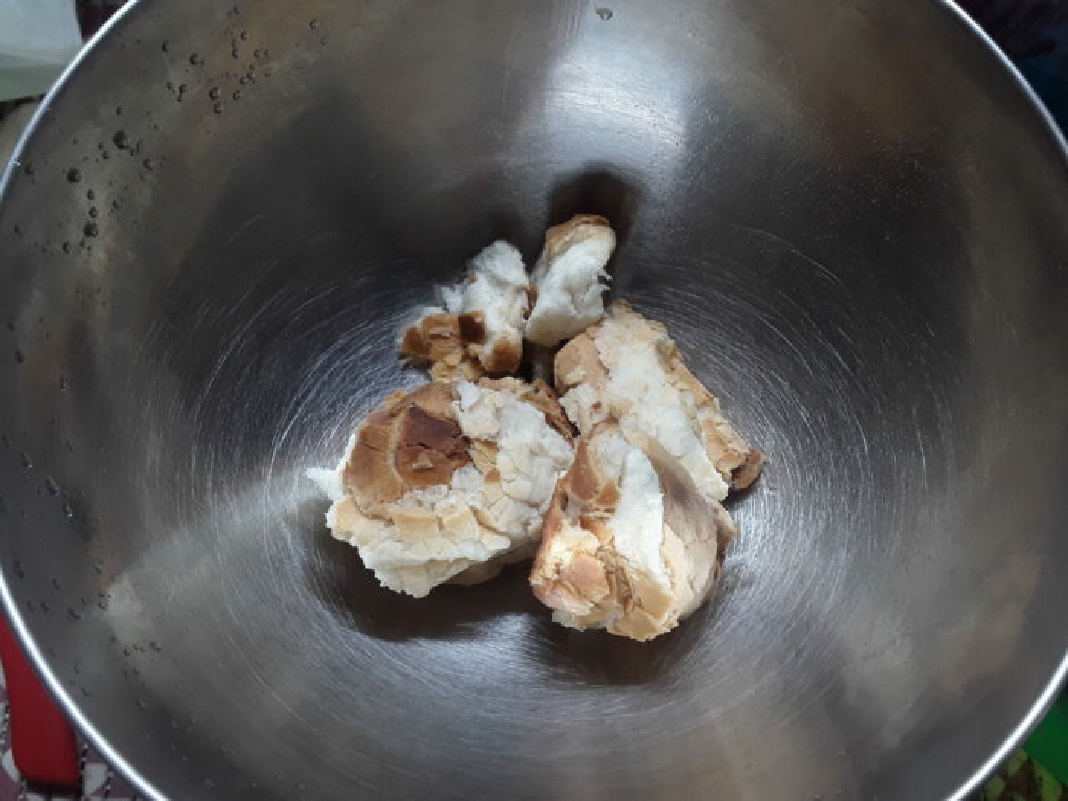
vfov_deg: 51.4
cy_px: 400
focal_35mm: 27
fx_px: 833
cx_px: 534
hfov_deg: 65.3
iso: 50
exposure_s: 1/50
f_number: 1.9
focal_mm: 2.91
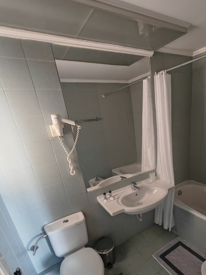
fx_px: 159
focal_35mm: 20
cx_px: 140
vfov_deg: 79.6
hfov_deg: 64.0
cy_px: 178
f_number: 2
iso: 608
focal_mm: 1.82
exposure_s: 1/33.3
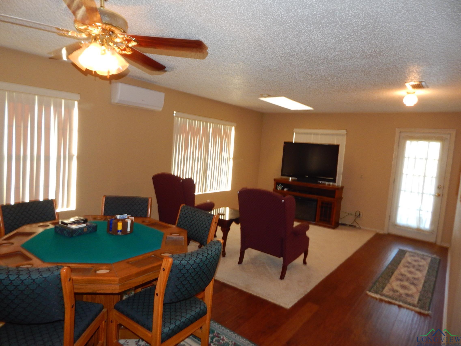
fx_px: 293
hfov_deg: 76.4
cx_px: 230
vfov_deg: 61.1
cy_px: 173
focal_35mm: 22
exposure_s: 1/30
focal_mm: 4
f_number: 3
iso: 200
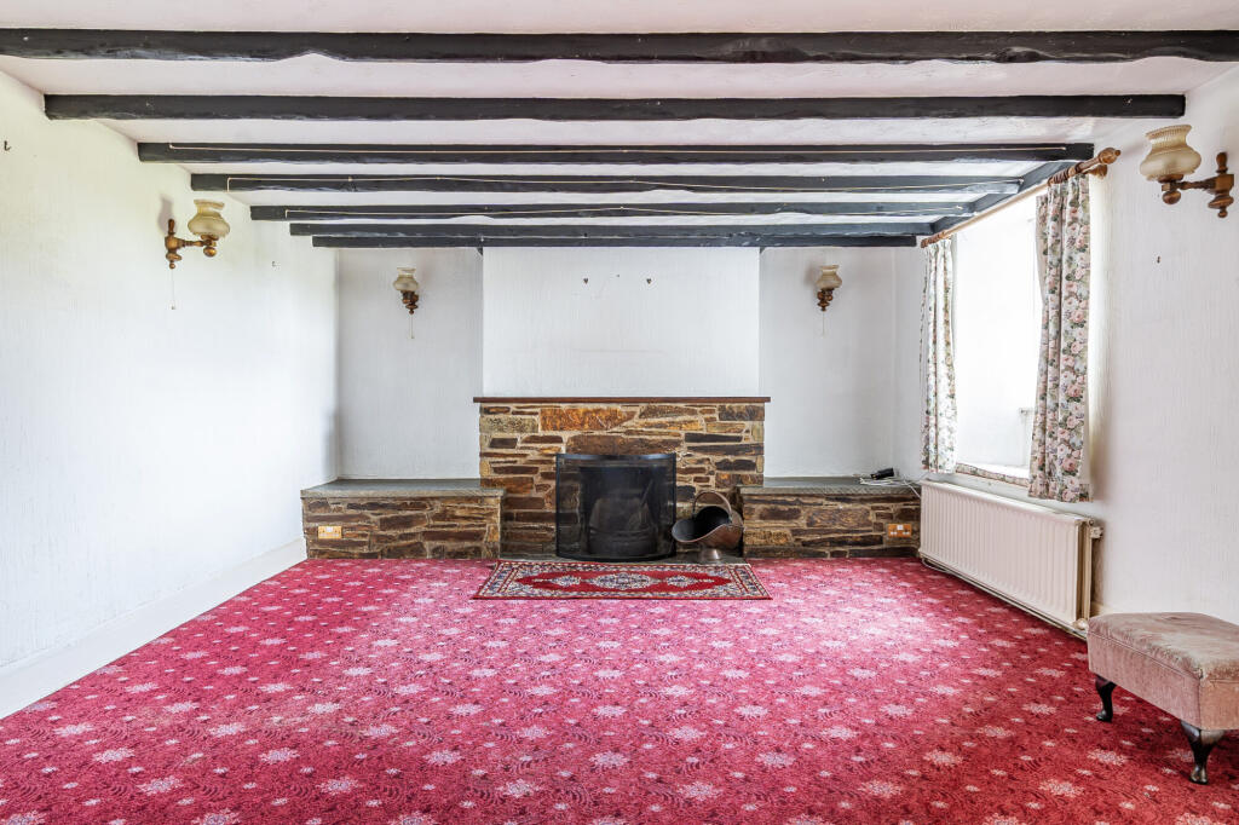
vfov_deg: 57.2
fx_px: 757
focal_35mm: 22
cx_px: 620
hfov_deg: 78.6
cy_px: 412
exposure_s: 2
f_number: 8
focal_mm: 15
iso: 100
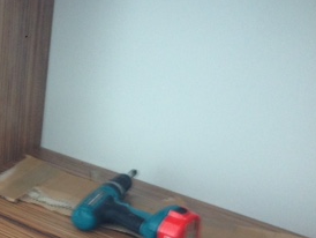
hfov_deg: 23.4
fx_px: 704
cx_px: -51
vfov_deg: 18.8
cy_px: 215
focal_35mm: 77
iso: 125
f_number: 2.4
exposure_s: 1/20
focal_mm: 4.12
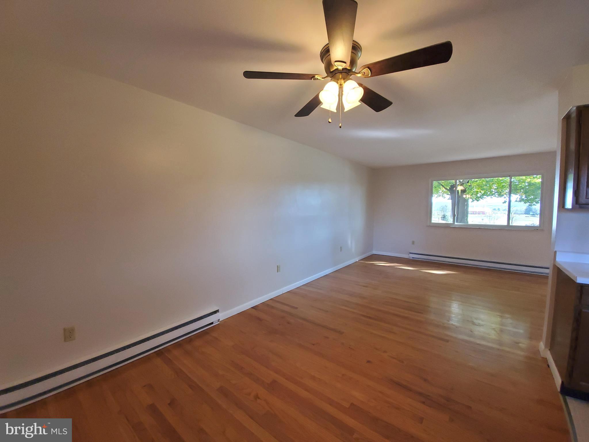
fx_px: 221
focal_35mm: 13
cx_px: 294
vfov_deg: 89.9
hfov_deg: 106.2
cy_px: 221
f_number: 2.2
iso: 320
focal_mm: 1.8
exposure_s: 1/59
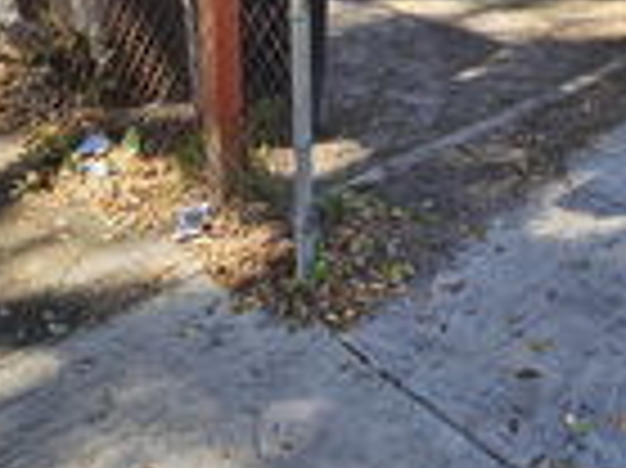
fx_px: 867
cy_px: -189
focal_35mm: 48
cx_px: 486
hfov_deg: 38.4
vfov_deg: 24.9
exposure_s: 1/221
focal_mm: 2.2
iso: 50
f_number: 2.2
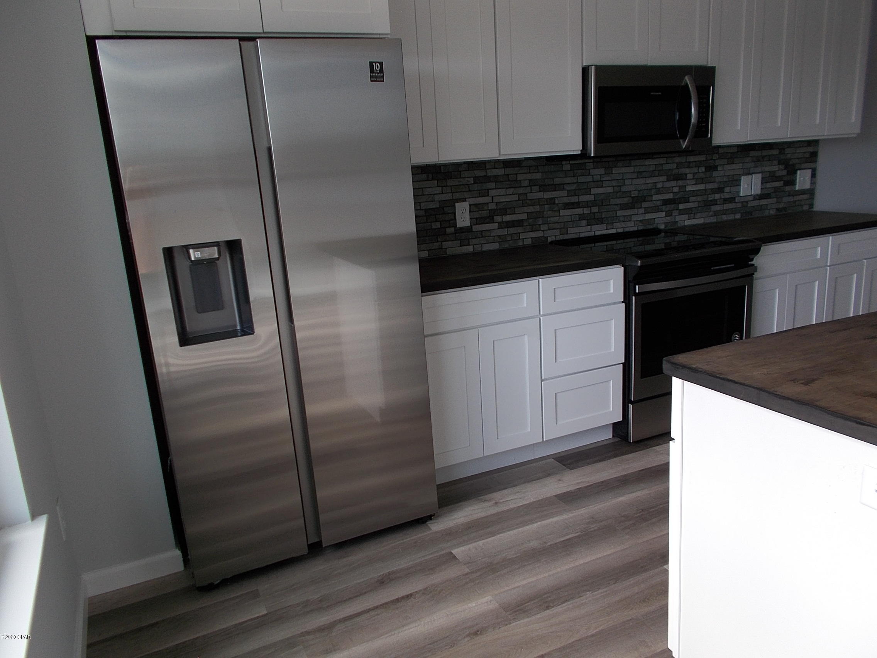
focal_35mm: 26
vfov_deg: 53.1
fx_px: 659
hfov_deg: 67.3
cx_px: 438
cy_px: 329
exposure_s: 1/80
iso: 80
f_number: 3.2
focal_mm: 4.6
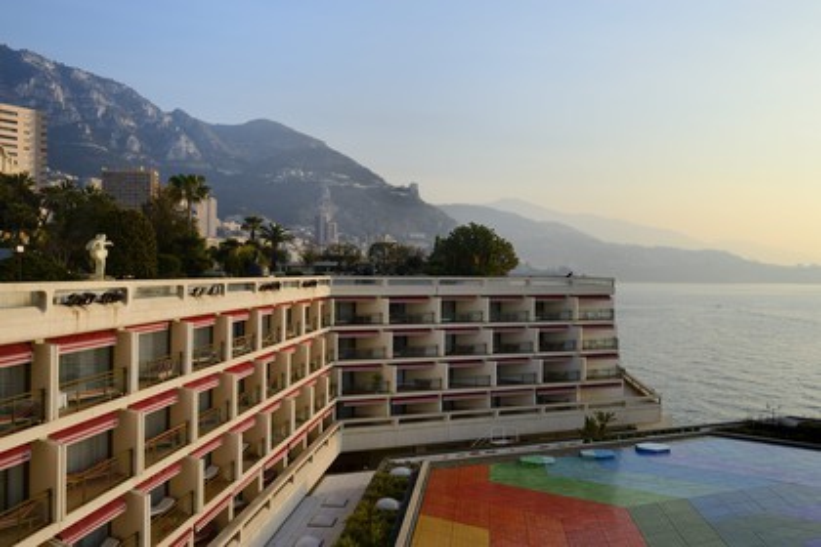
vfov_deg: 41.1
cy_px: 274
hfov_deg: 58.7
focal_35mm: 32
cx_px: 410
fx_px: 730
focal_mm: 32
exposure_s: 1/200
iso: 200
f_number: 10
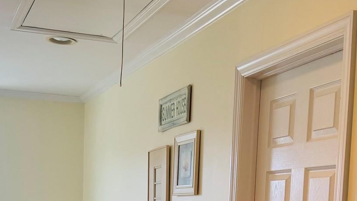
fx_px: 625
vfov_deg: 17.2
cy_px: 256
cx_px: 147
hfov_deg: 31.8
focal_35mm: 66
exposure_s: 1/120
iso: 80
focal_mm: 6.76
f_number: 1.78
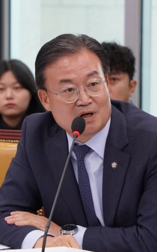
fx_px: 1946
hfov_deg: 4.6
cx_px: 99
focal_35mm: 284
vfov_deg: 7.4
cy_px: 135
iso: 2000
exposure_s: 1/160
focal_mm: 100
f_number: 4.5
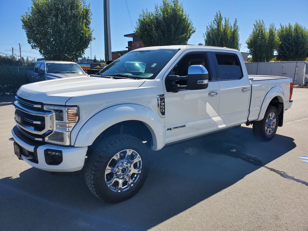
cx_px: 154
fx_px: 231
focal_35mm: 26
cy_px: 116
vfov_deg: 53.1
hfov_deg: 67.3
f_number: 2.4
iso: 50
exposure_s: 1/1415
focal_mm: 4.3
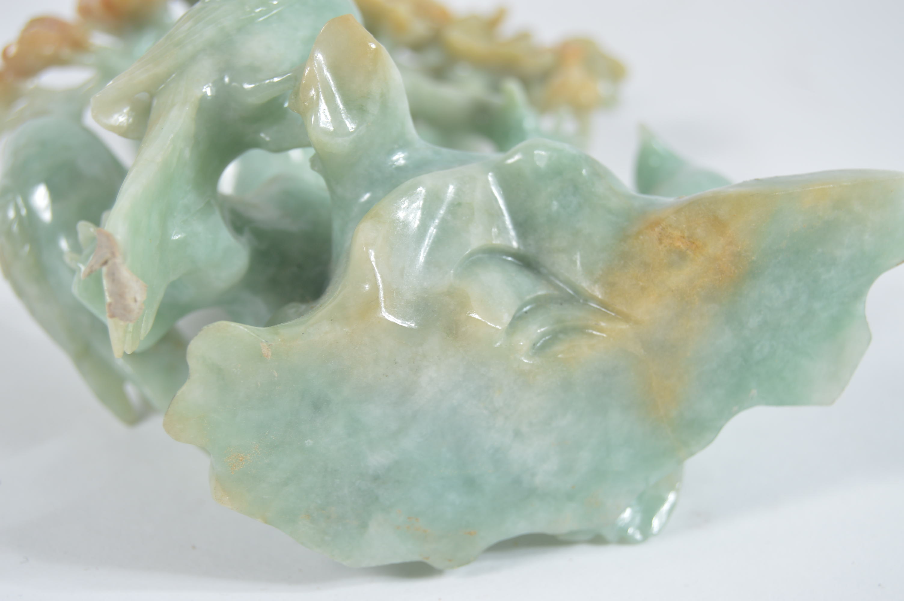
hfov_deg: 24.6
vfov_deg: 16.5
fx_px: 2070
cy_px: 300
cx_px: 452
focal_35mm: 82
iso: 100
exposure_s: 1/80
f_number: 7.1
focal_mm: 55
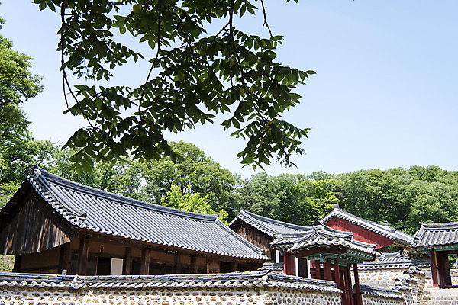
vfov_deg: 35.1
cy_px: 152
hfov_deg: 50.7
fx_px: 483
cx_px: 229
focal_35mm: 38
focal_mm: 38
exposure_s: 1/320
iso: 400
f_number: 8
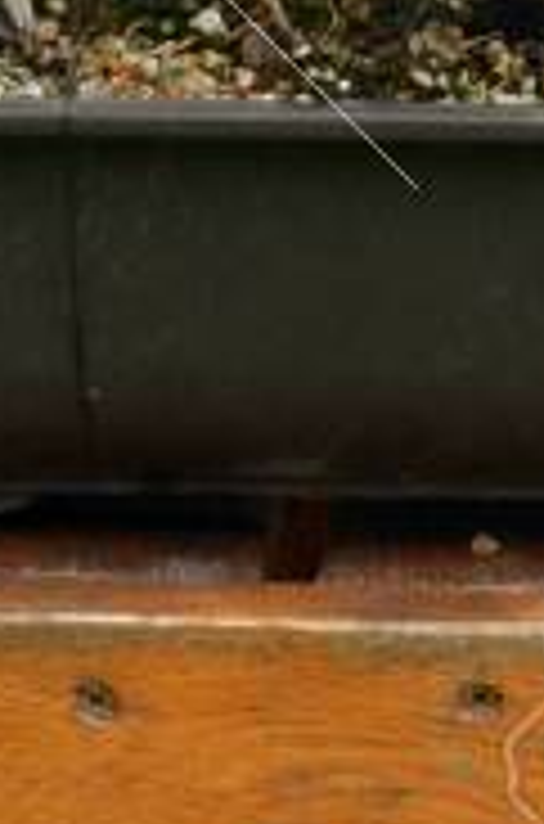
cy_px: -1945
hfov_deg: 2.6
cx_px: 609
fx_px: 12172
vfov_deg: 3.7
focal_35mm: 534
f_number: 16
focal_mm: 50
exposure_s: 1/200
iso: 400
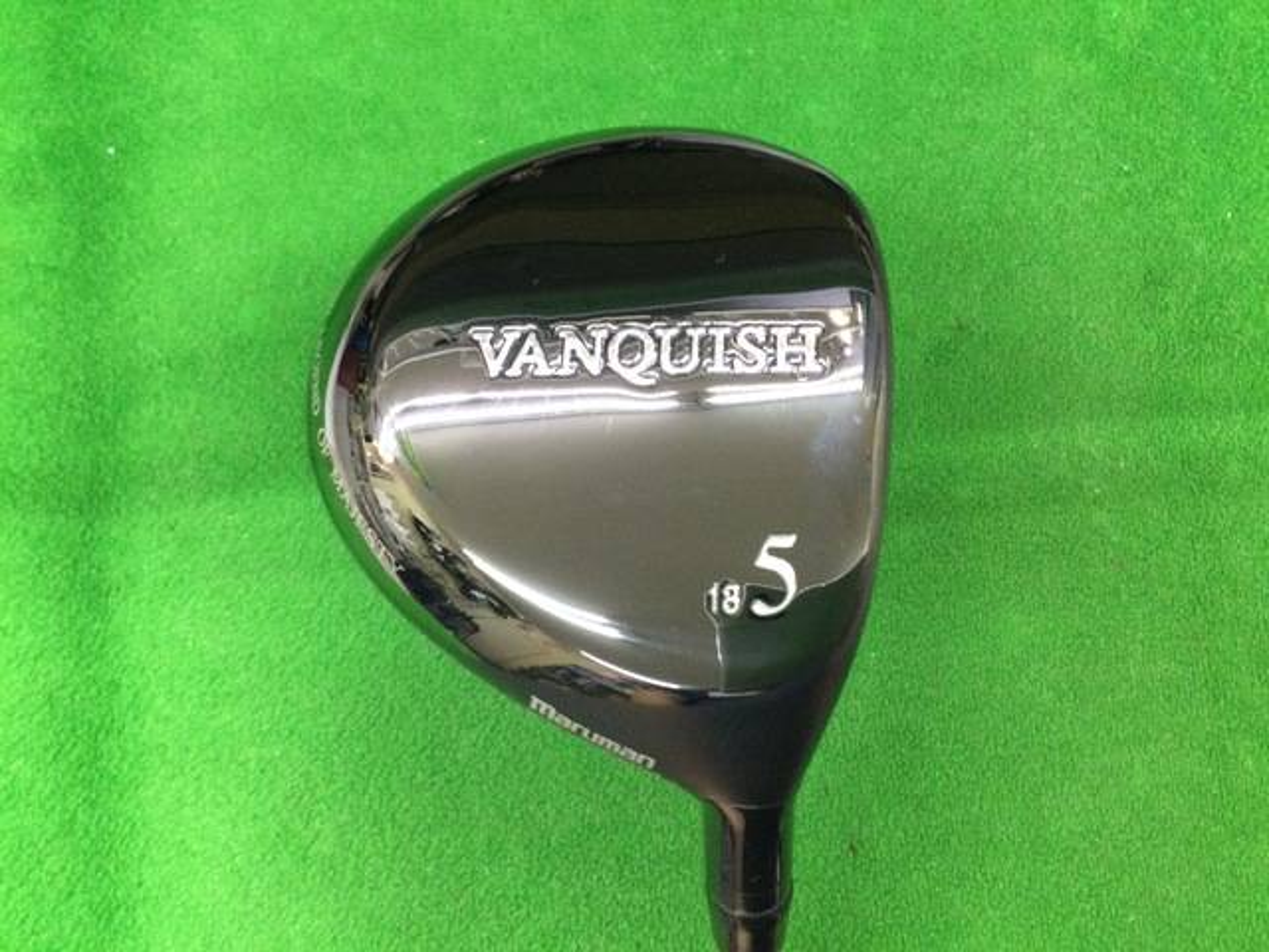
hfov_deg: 58.4
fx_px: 1136
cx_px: 634
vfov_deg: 45.4
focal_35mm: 31
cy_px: 476
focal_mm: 3.3
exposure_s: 1/24
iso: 200
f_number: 2.4
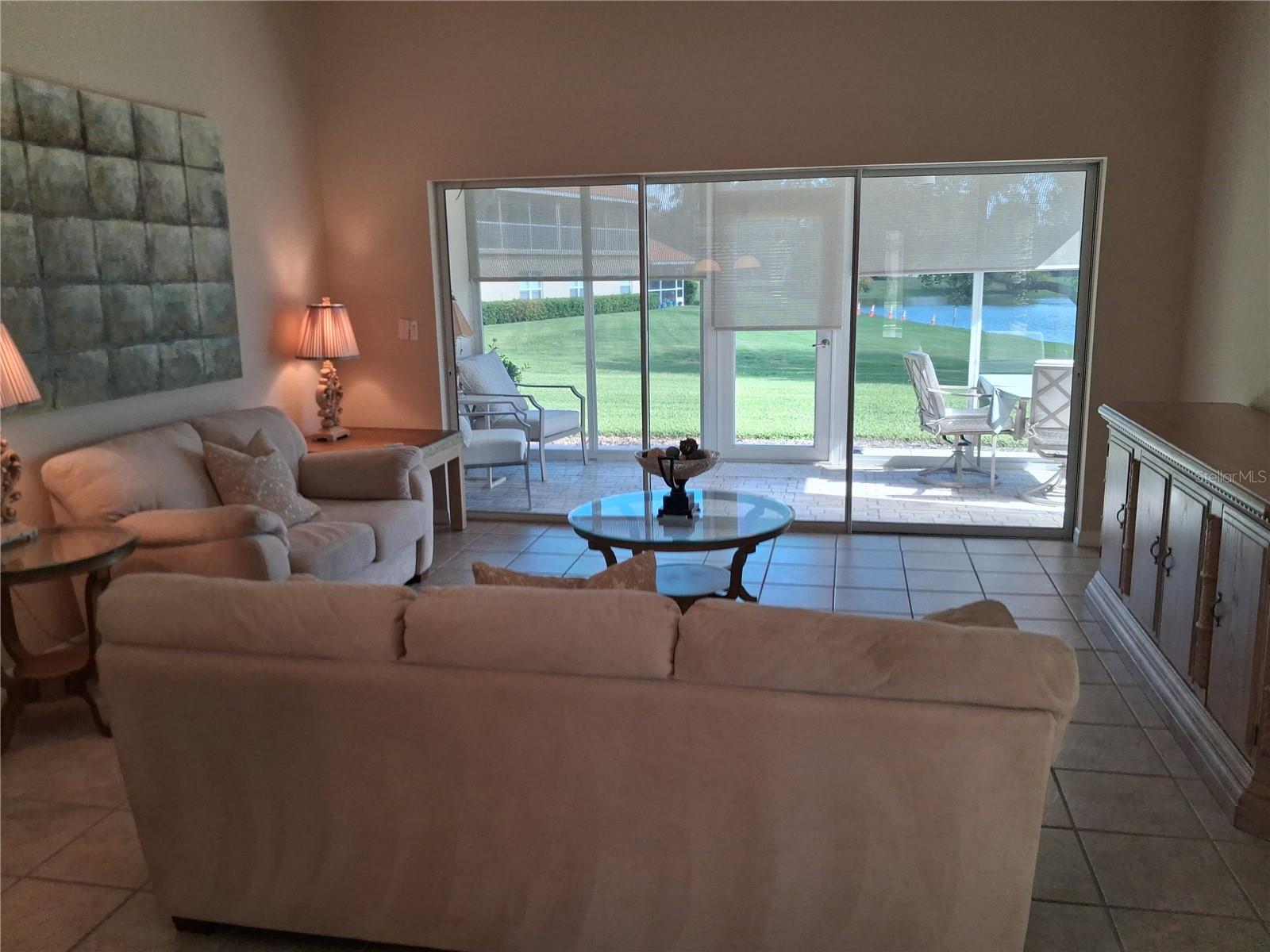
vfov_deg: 51.4
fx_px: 991
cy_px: 476
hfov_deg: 65.3
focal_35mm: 27
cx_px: 635
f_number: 1.8
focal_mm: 4
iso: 100
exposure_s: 1/120
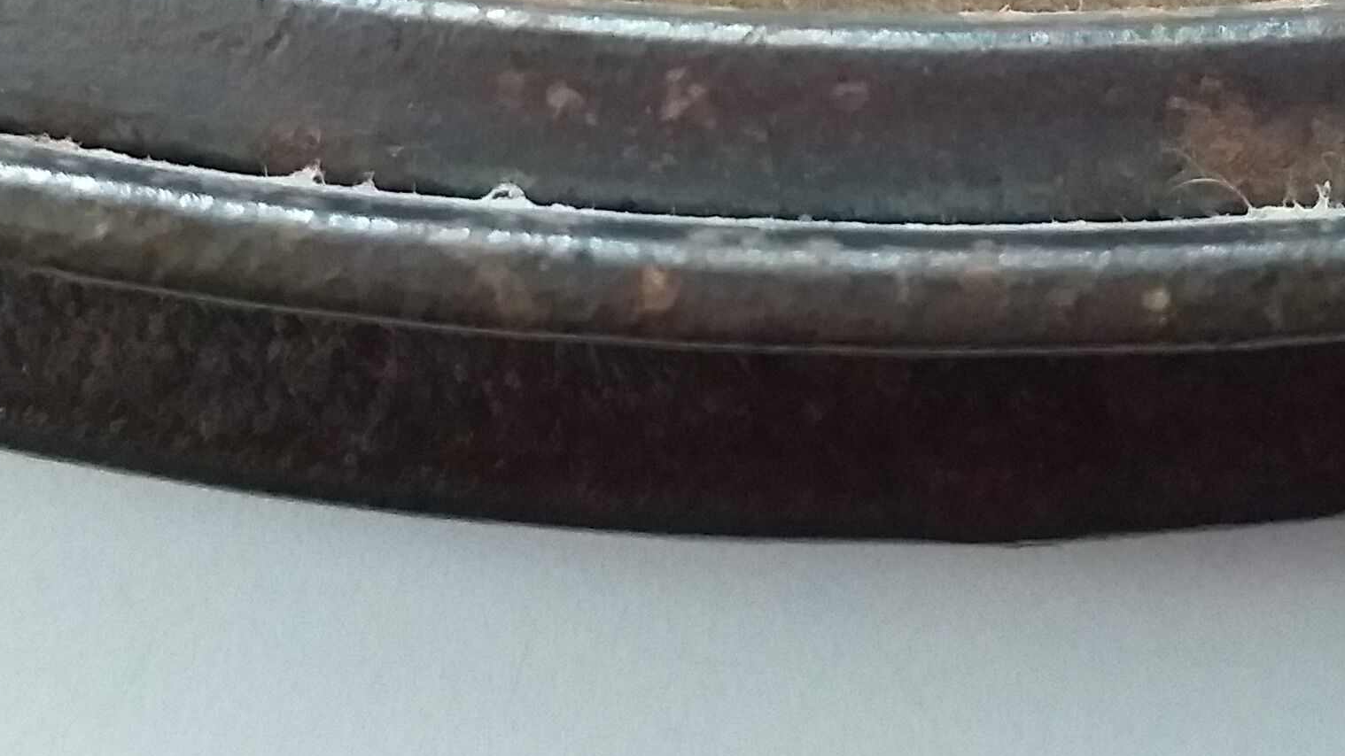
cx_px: 695
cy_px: -441
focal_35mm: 80
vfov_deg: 14.0
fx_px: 2853
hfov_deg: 26.5
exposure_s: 1/25
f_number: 1.9
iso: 500
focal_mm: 3.6
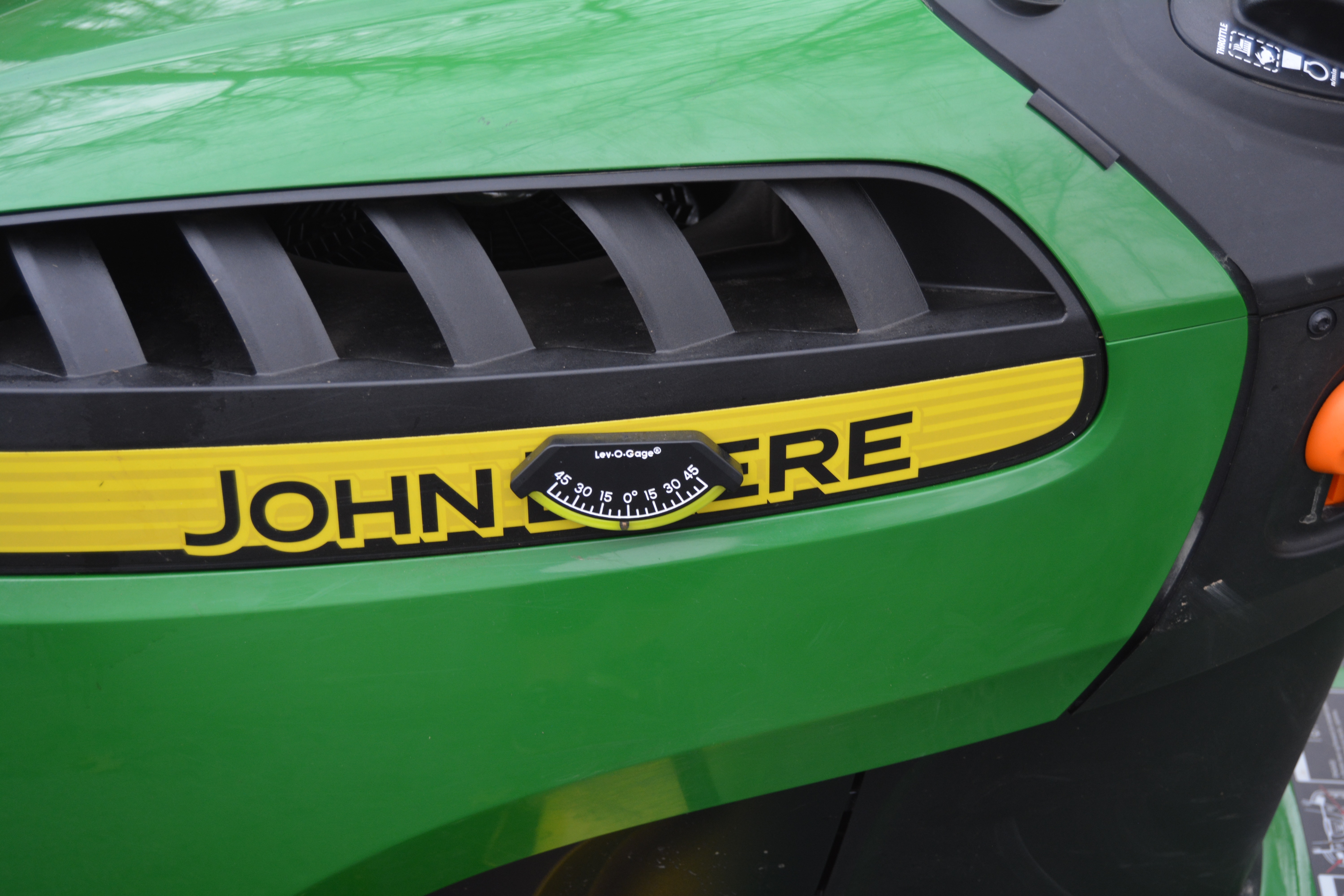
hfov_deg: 33.4
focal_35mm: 60
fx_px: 2240
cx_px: 672
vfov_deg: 22.6
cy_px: 448
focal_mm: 40
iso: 450
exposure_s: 1/60
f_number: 5
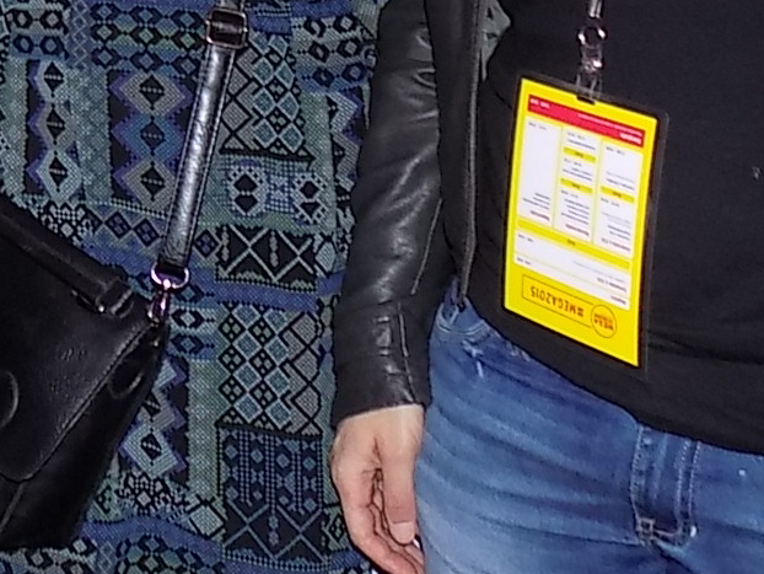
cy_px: -262
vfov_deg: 16.2
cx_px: -166
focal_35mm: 84
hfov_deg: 21.5
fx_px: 1855
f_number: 3.1
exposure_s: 1/30
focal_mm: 4
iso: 200
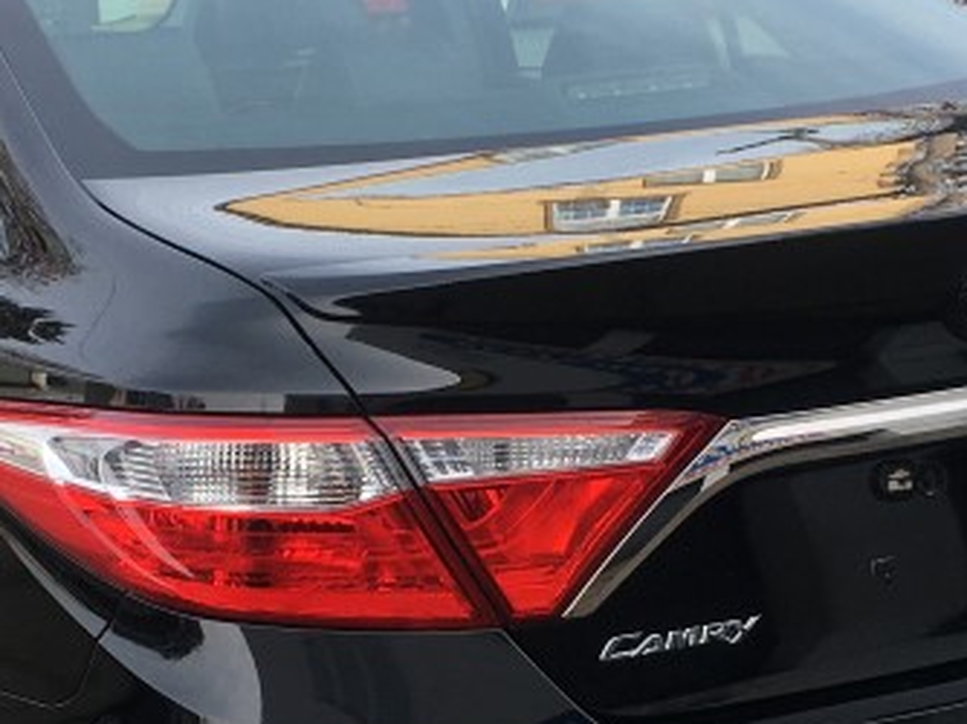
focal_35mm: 89
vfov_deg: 16.5
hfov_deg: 22.0
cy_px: 530
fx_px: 2484
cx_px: 368
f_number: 2.2
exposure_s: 1/394
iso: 25
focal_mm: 4.15
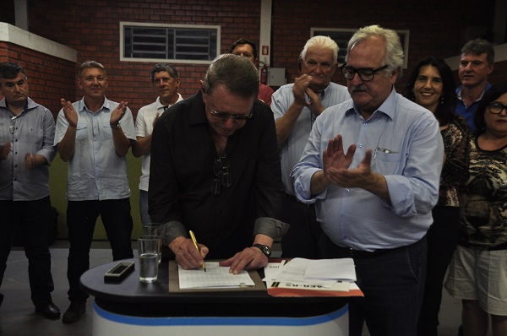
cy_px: 168
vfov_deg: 31.8
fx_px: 591
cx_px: 254
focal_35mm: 42
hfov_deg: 46.5
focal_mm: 28
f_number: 4
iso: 1100
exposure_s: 1/60
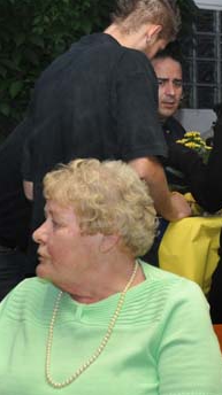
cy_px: 119
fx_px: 996
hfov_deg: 12.4
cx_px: 274
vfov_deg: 22.3
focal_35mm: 95
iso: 800
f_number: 4
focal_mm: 26
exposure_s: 1/60
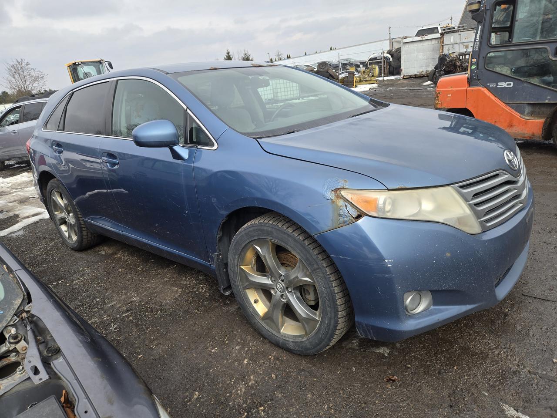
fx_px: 370
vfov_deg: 58.9
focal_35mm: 23
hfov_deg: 73.9
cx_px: 278
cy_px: 209
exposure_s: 1/986
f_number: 1.8
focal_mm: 5.4
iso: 25
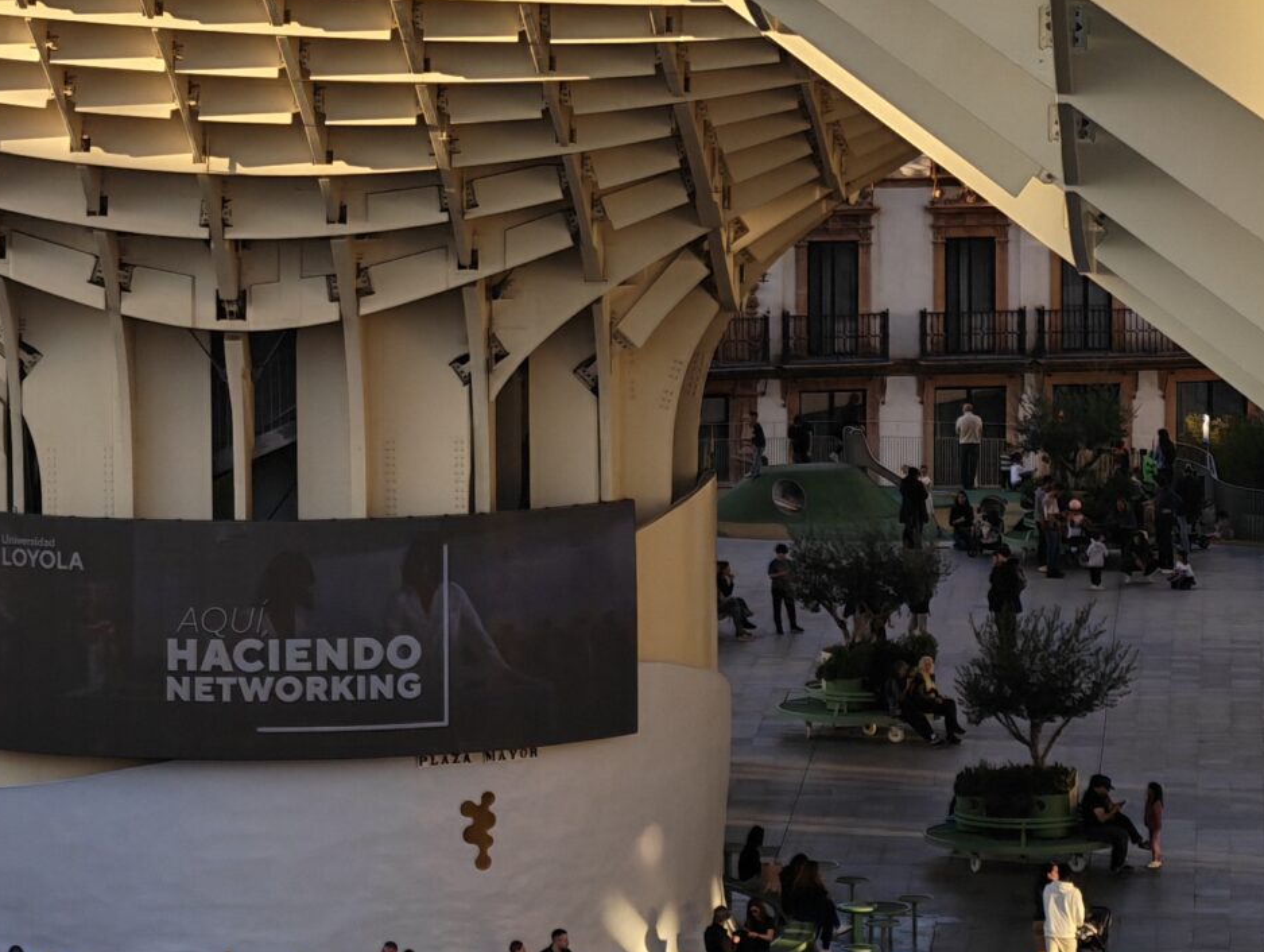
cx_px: 503
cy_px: -44
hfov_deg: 8.5
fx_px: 8482
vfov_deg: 6.4
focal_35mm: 232
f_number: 2.6
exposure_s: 1/200
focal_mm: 22.48
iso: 50
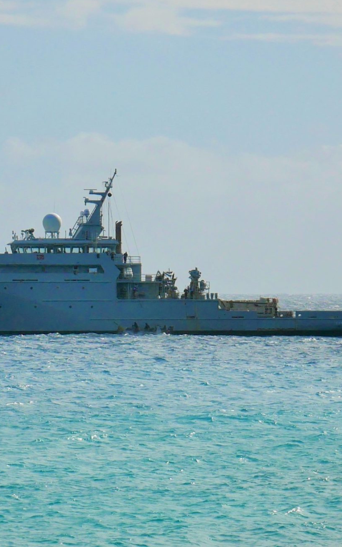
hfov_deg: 5.3
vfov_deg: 8.4
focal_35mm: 249
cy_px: 205
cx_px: 138
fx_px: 3712
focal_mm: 60
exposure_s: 1/800
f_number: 11
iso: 200
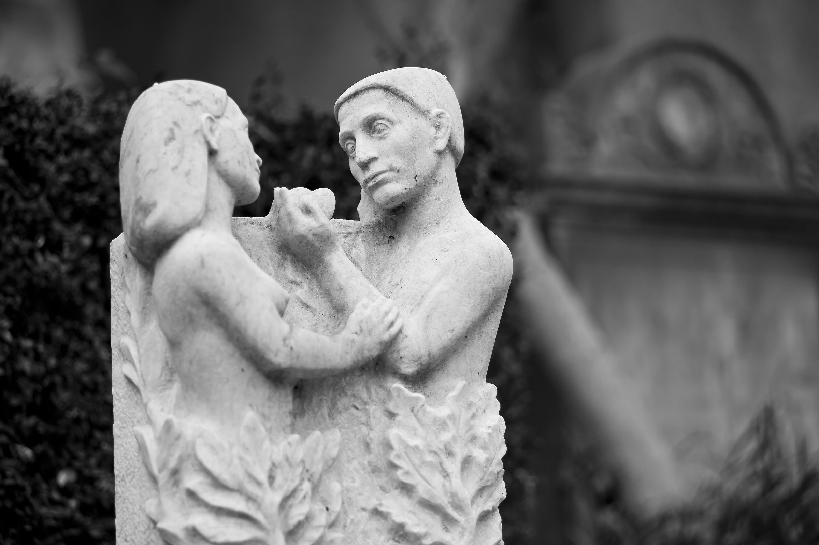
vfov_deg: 11.8
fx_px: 2637
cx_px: 410
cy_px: 272
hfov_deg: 17.7
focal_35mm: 116
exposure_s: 1/800
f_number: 3.2
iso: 500
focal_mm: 116
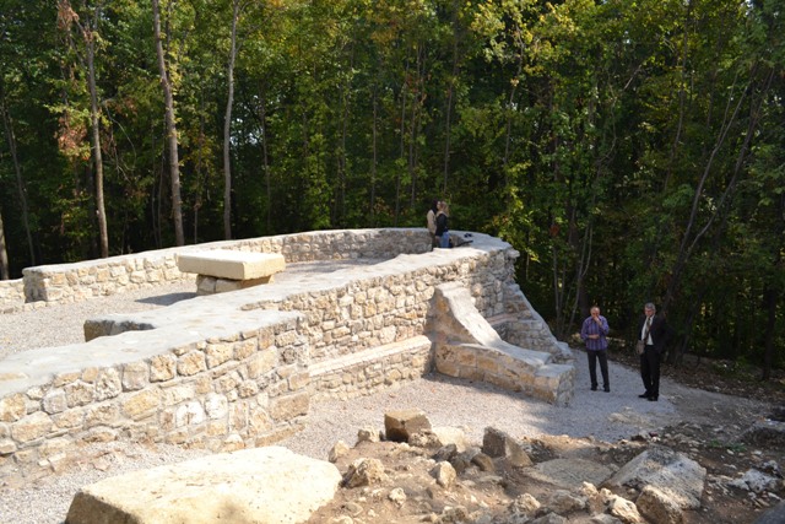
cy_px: 262
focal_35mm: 33
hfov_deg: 57.2
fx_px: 720
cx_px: 392
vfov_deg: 40.0
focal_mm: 22
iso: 100
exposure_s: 1/200
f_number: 7.1
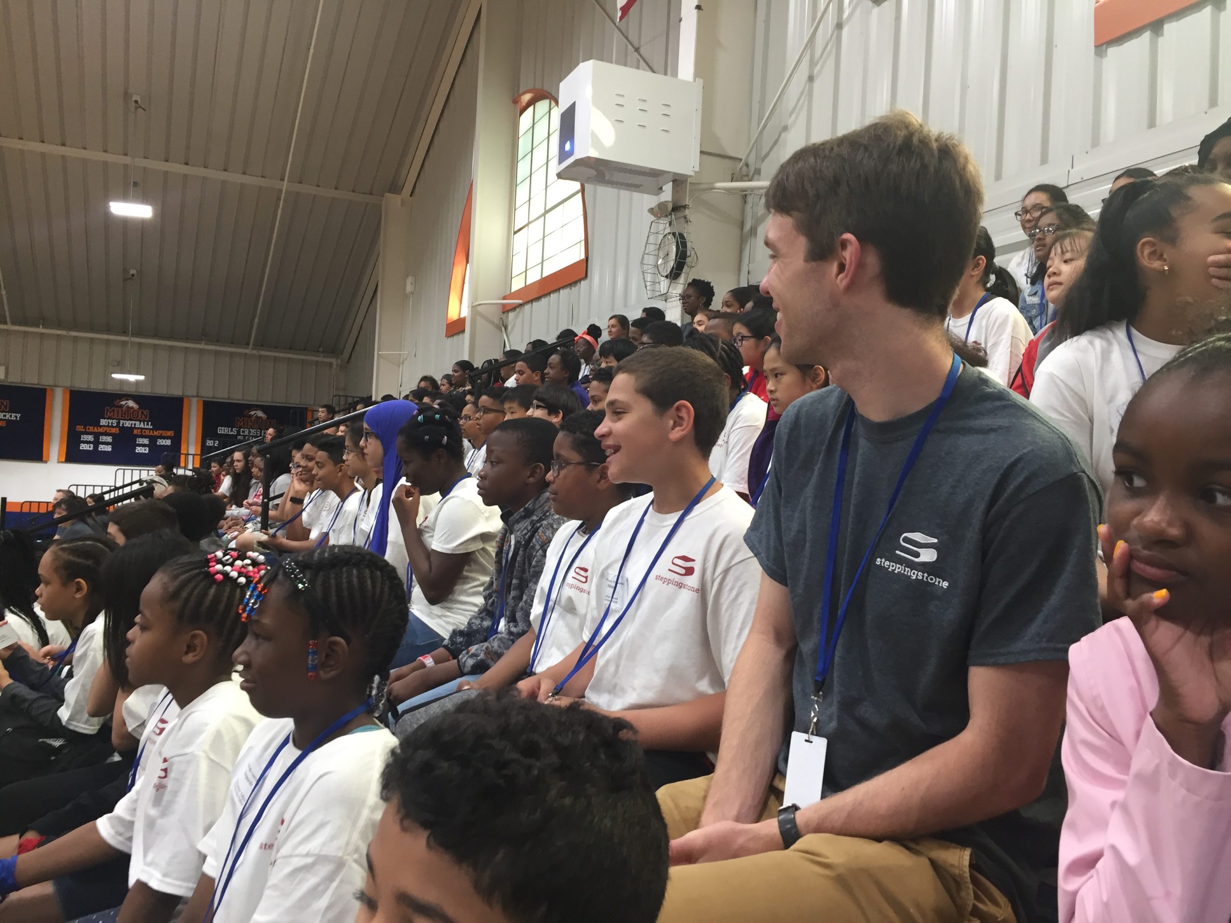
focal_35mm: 29
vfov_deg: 48.2
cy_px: 462
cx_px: 616
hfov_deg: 61.7
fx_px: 1031
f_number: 2.2
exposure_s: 1/30
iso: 64
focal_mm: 4.15
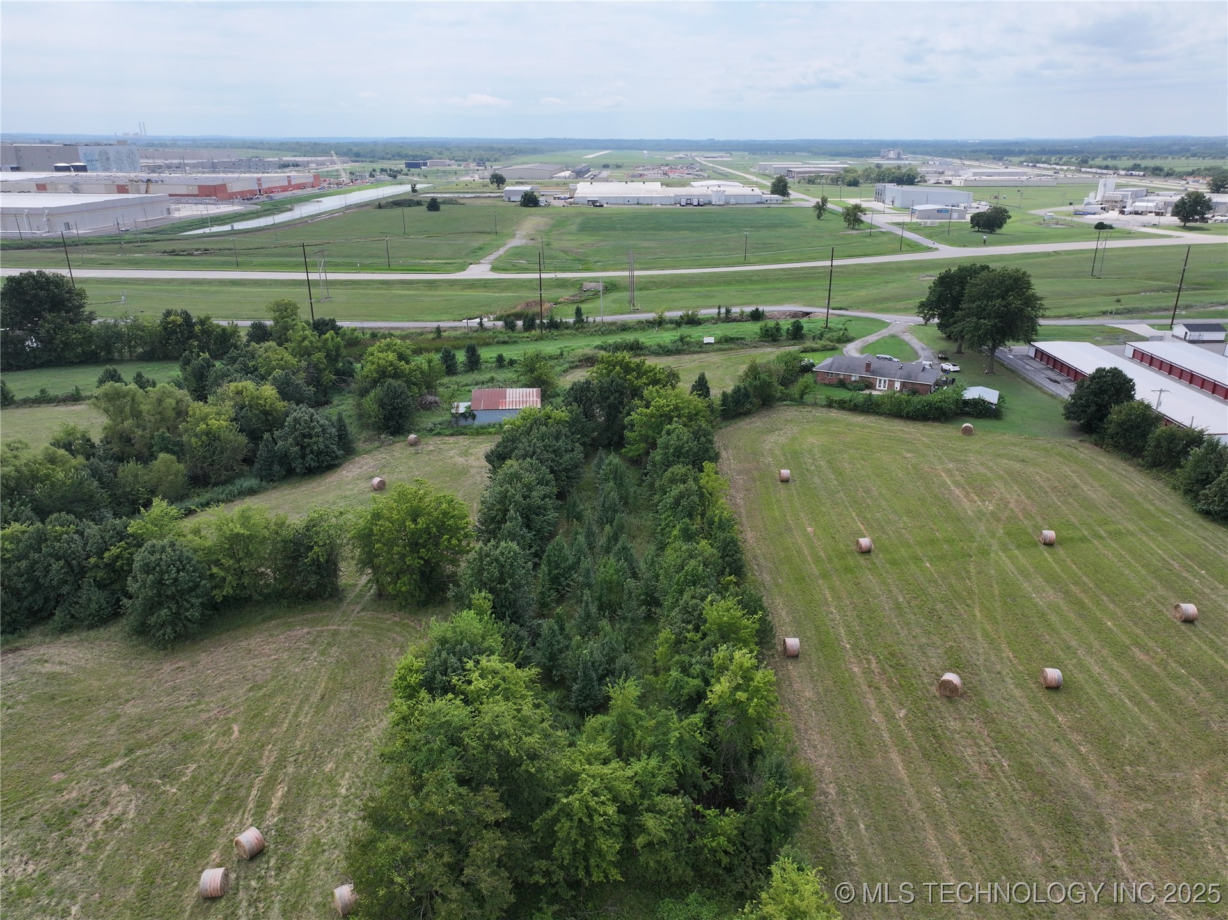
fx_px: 851
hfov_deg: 71.6
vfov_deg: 56.8
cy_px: 460
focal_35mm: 24
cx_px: 614
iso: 220
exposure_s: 1/2500
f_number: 2.8
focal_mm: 12.29
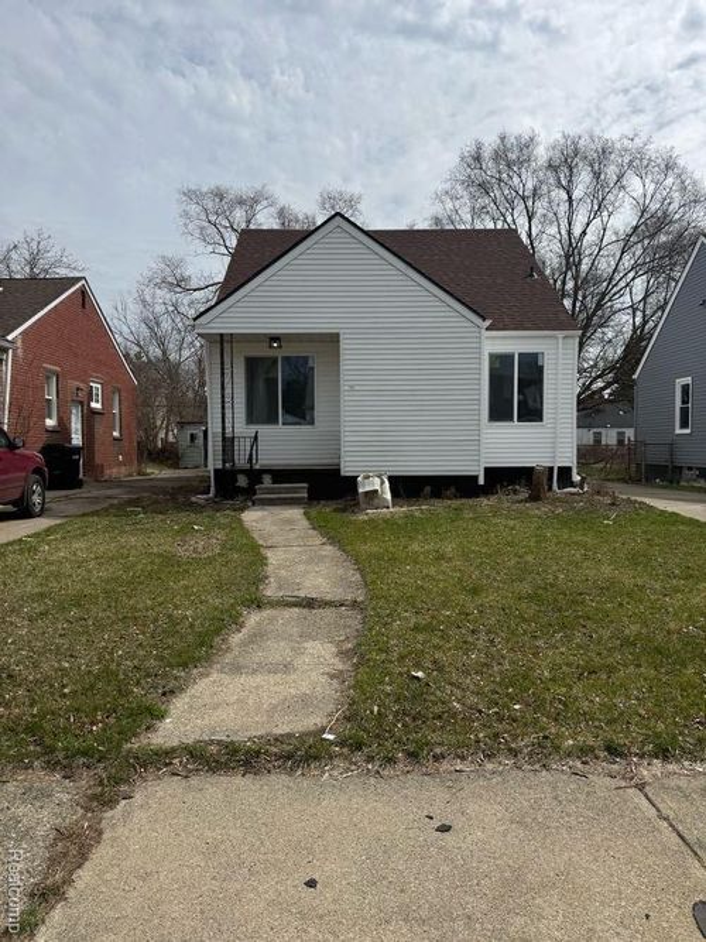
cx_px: 353
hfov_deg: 56.8
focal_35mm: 24
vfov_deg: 71.6
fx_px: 653
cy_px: 471
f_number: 1.78
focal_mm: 6.76
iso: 80
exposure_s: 1/9091
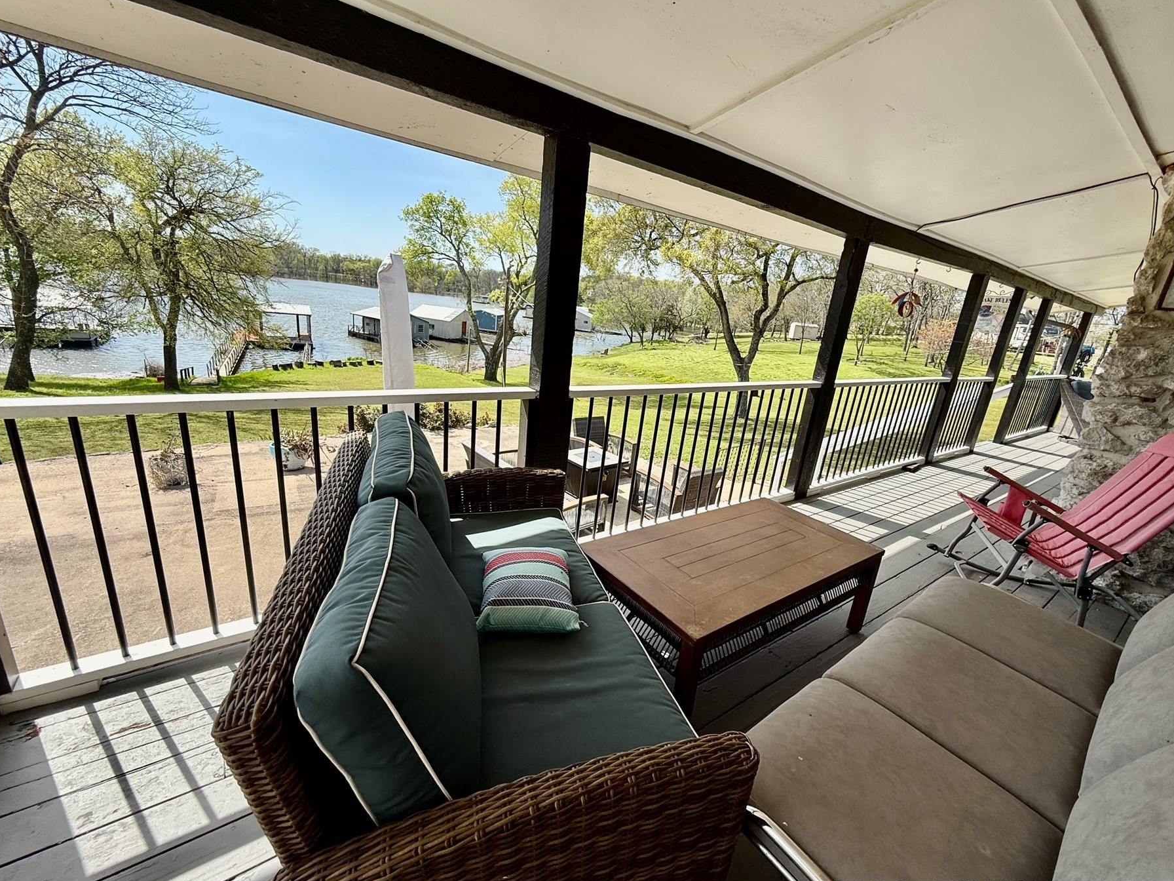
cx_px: 602
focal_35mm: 15
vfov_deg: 81.7
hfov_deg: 98.2
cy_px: 448
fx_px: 509
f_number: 2.2
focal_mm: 2.22
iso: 50
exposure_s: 1/1087
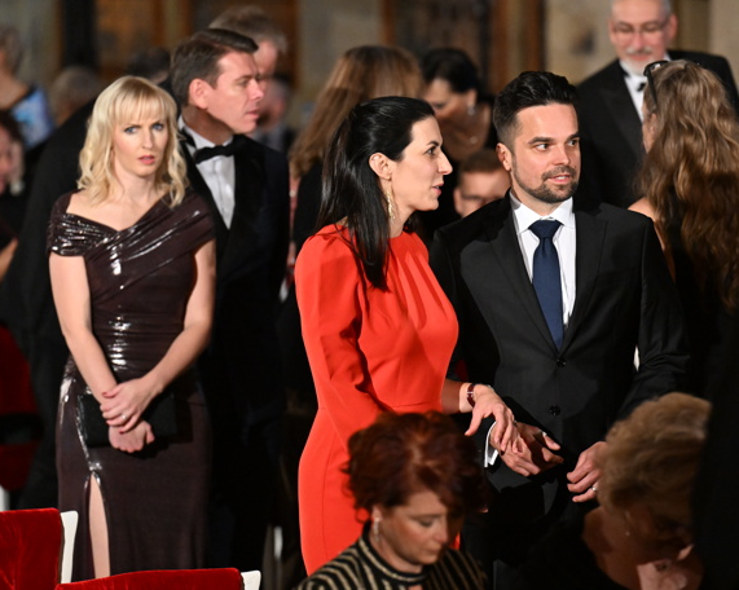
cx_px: 422
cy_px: 295
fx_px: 4961
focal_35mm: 227
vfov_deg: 6.8
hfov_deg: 8.5
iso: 8000
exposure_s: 1/320
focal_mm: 200
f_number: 4
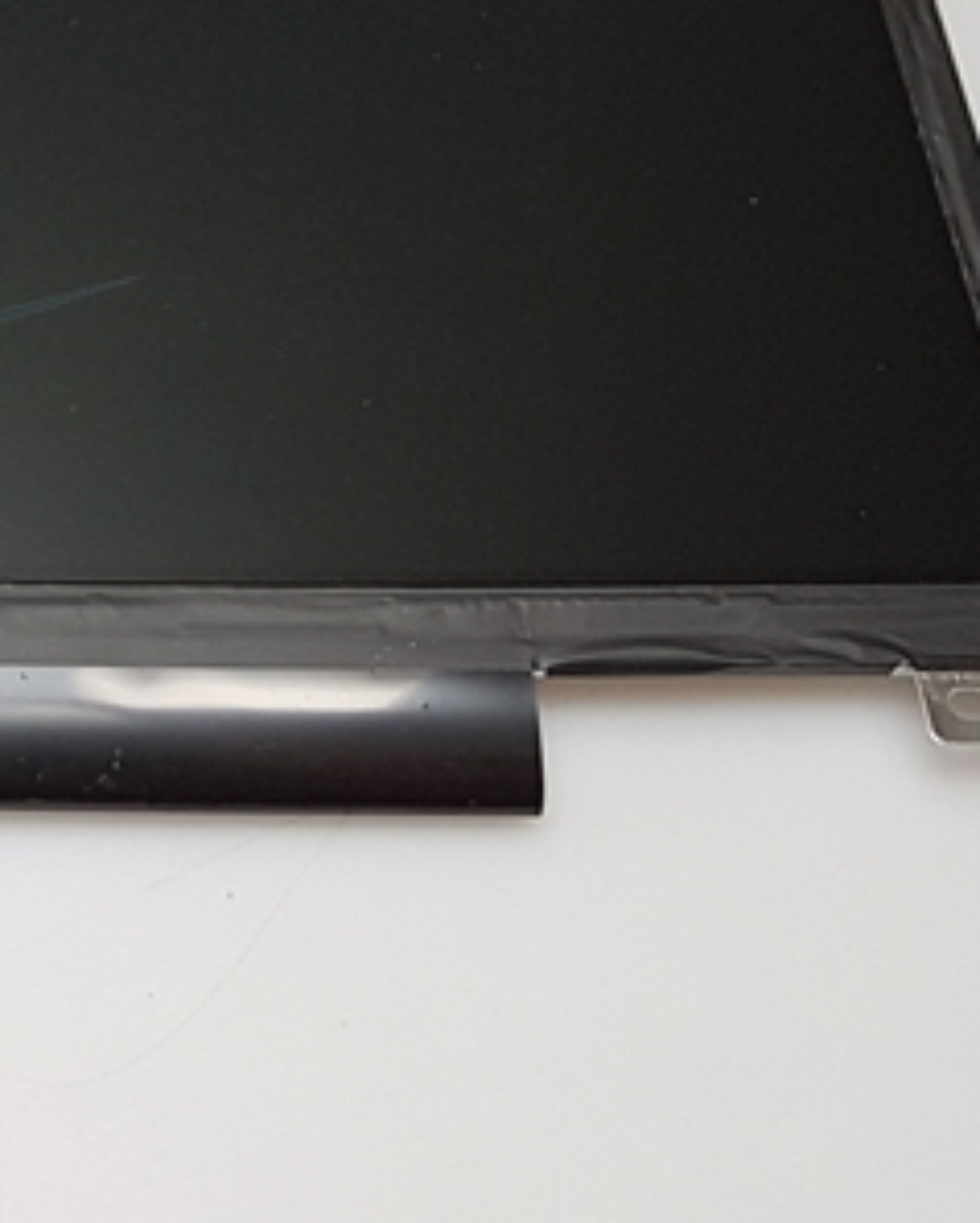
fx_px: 3115
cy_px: -74
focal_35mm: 86
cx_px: -684
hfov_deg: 15.7
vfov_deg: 21.2
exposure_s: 1/50
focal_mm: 4.2
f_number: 1.7
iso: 40
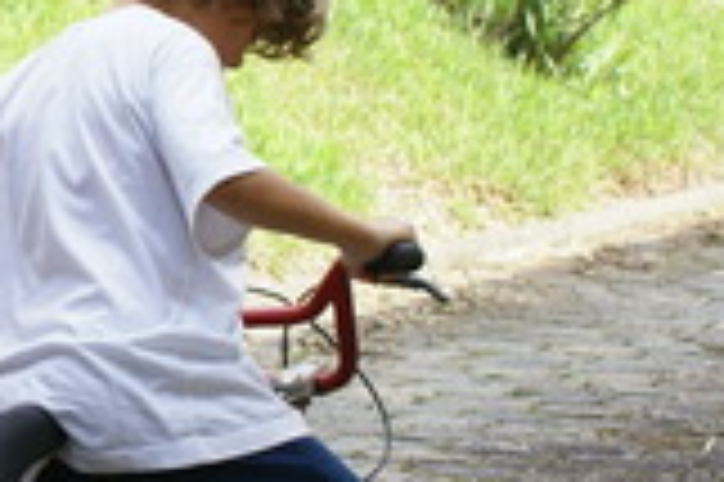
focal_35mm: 179
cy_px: 273
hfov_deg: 11.1
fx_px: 3596
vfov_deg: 7.7
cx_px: -324
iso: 100
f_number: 5.6
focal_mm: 30
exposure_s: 1/200
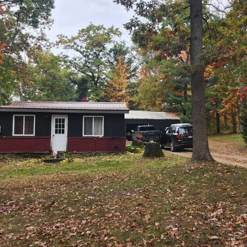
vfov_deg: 39.2
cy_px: 121
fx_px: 347
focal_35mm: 43
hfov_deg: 39.0
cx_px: 146
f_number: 1.8
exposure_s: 1/182
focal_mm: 6.4
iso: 32
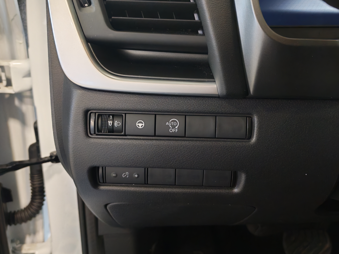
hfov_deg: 55.4
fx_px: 323
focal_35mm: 33
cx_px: 170
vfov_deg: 42.9
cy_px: 127
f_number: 1.9
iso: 1000
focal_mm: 6.12
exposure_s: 1/100
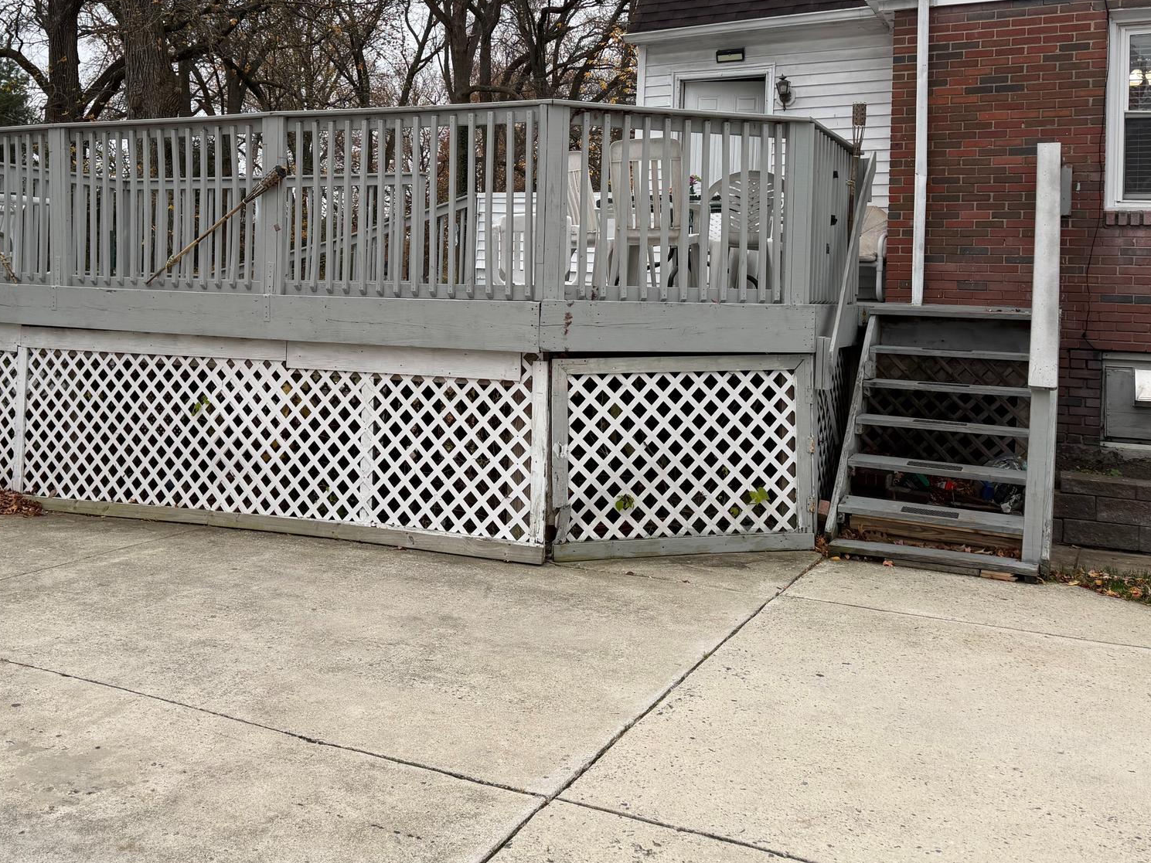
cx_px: 450
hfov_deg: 54.9
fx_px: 1097
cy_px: 280
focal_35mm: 33
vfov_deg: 42.3
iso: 64
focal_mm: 6.76
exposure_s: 1/186
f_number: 1.78
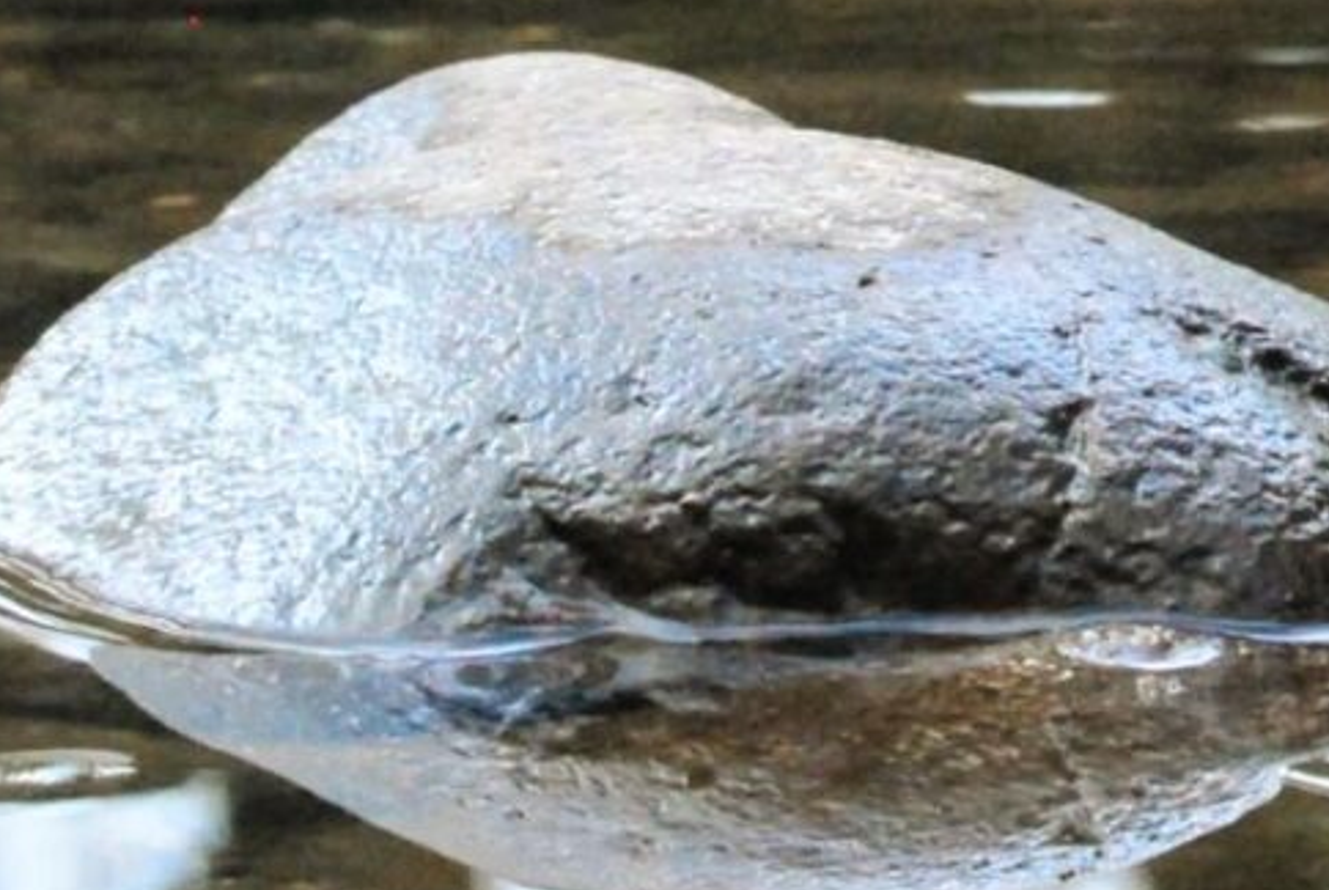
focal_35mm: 409
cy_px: -665
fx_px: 15135
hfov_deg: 5.0
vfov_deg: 3.3
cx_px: 2098
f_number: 7.1
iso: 800
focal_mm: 55
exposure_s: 1/400
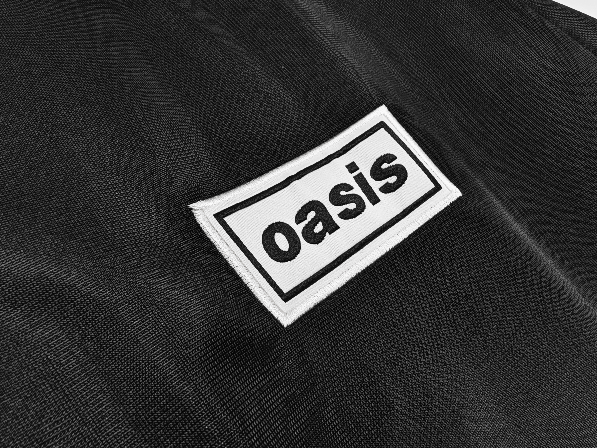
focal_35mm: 23
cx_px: 298
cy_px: 224
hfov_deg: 73.9
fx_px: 397
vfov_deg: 58.9
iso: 530
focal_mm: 2.59
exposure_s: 1/100
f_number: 2.2
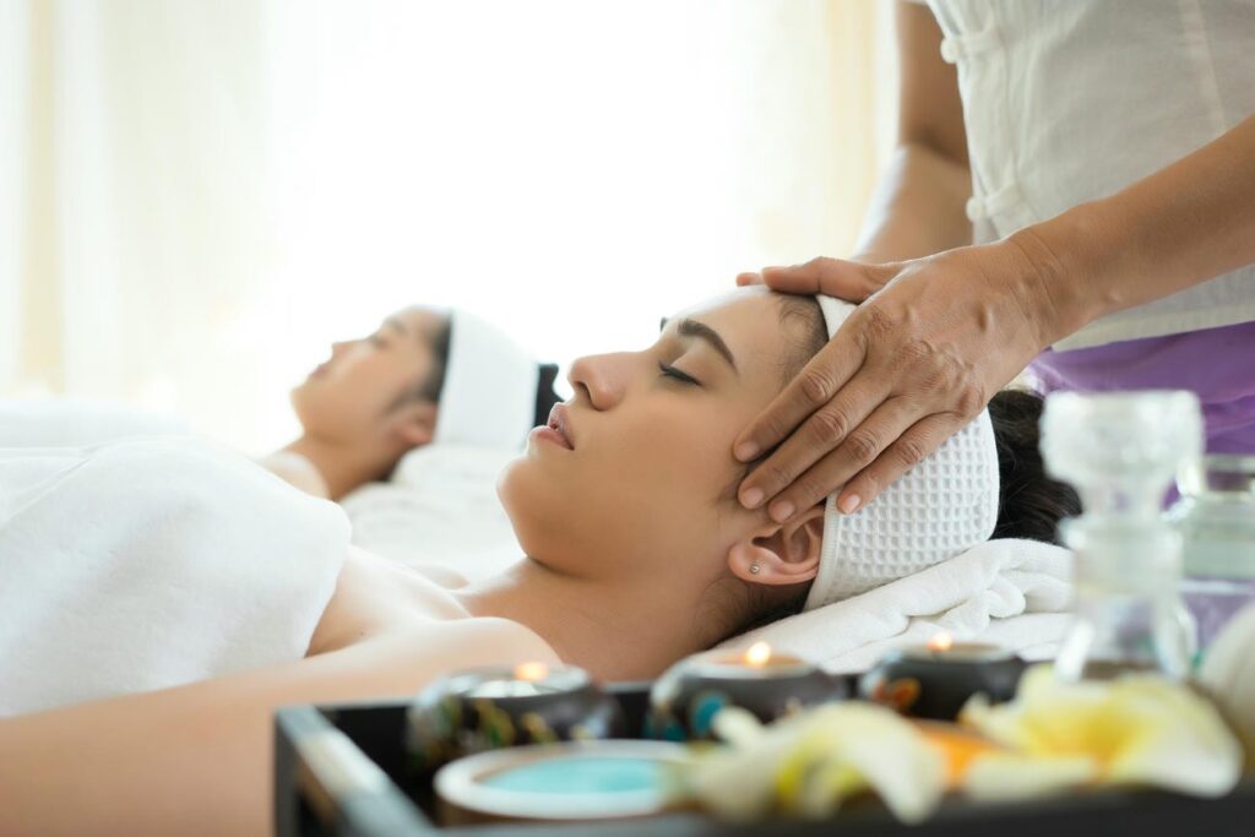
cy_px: 418
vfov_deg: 27.0
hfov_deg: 39.6
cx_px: 628
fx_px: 1743
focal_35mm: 50
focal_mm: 50
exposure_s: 1/160
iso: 400
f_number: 3.5
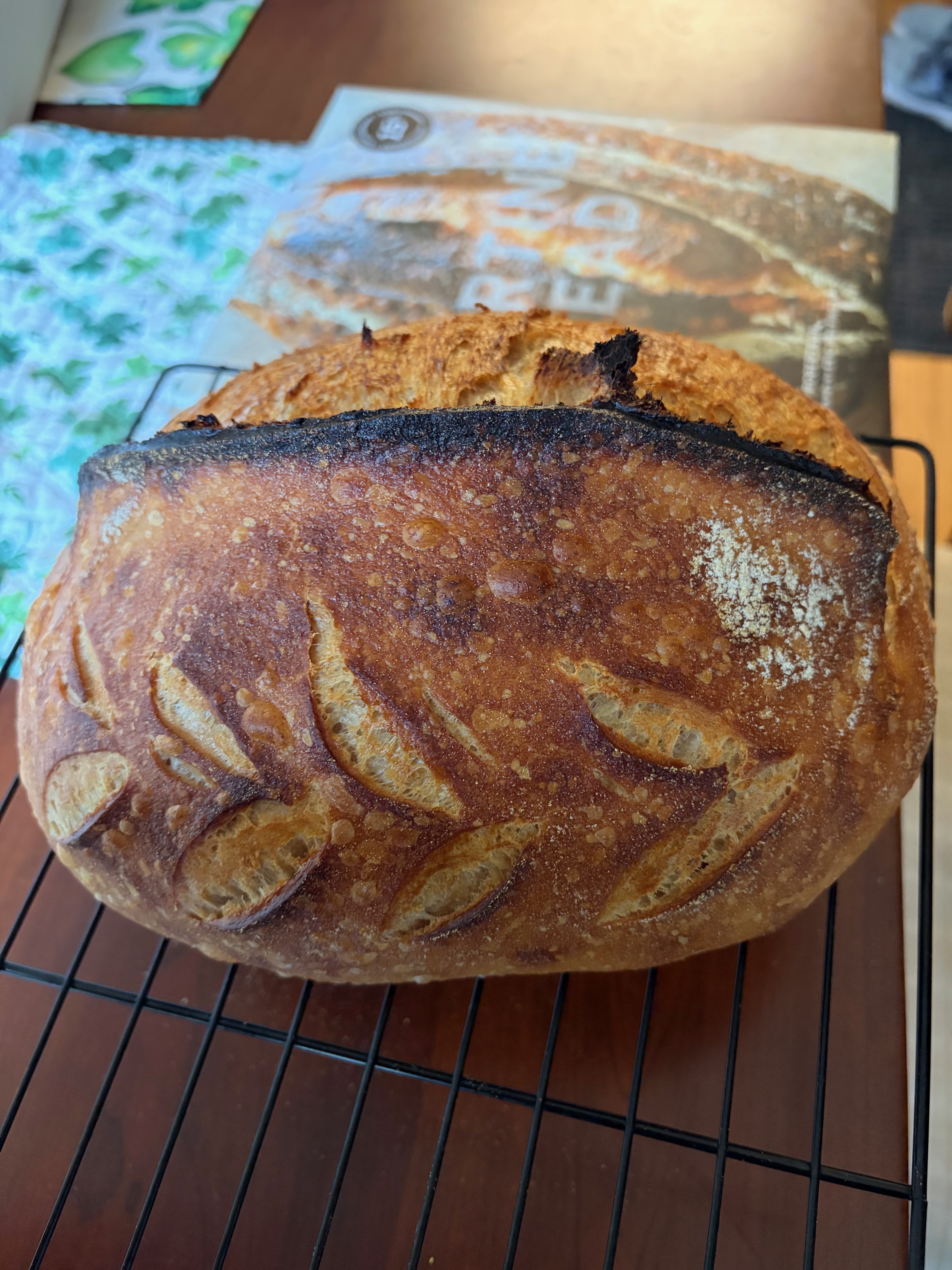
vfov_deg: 67.3
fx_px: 953
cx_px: 476
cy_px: 635
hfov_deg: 53.1
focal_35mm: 26
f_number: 1.6
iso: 640
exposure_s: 1/40
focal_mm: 5.96
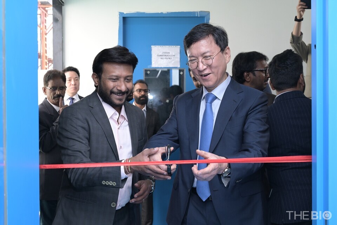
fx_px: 440
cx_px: 168
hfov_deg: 41.9
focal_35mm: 47
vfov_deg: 28.6
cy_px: 112
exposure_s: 1/160
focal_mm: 47
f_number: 7.1
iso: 1000
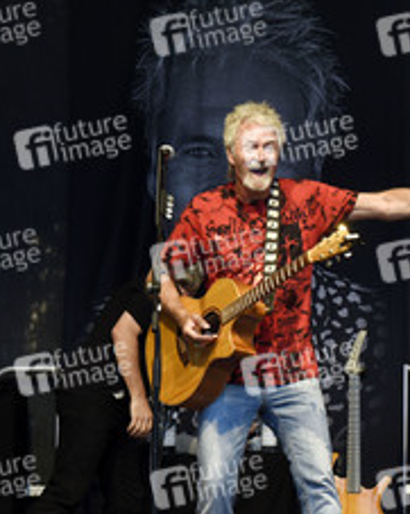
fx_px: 2979
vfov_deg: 9.9
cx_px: 465
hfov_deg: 7.8
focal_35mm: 196
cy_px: 312
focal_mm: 105
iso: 1000
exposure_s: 1/125
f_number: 6.3
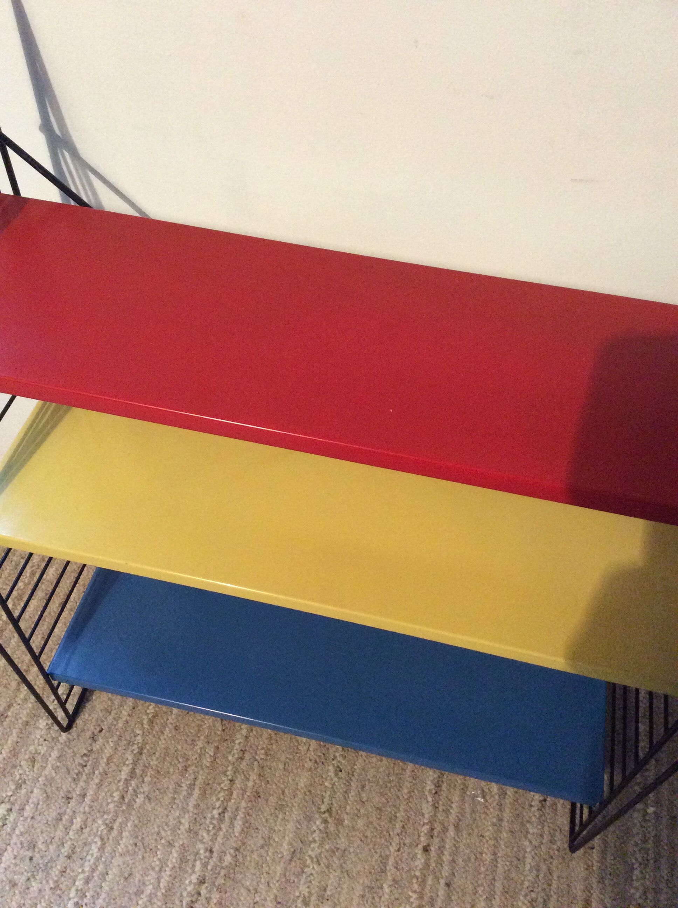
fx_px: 838
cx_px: 339
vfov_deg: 56.9
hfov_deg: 44.1
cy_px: 454
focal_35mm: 32
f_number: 2.4
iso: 320
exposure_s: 1/25
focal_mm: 3.3
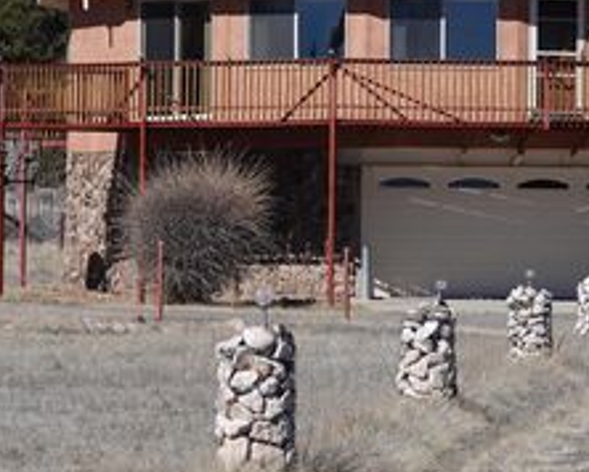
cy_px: 44
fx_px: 3943
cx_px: 448
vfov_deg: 6.8
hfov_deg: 8.5
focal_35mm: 226
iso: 100
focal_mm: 39.42
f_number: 4
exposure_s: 1/1250
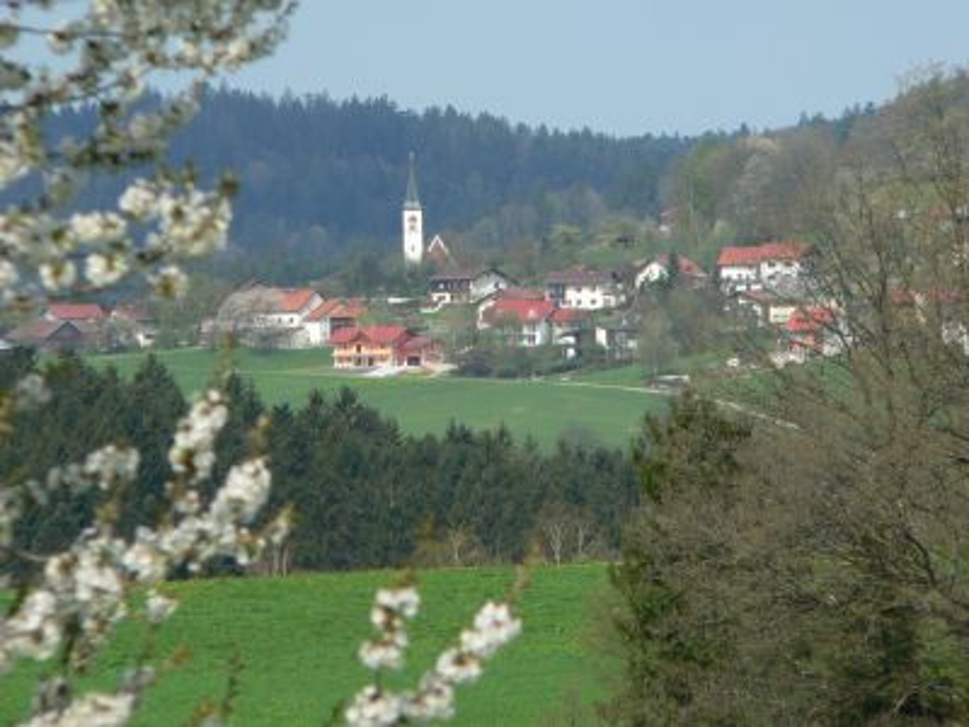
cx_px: 484
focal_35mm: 432
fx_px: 12093
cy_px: 364
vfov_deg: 3.4
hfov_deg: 4.6
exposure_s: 1/500
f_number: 5.2
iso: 80
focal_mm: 72
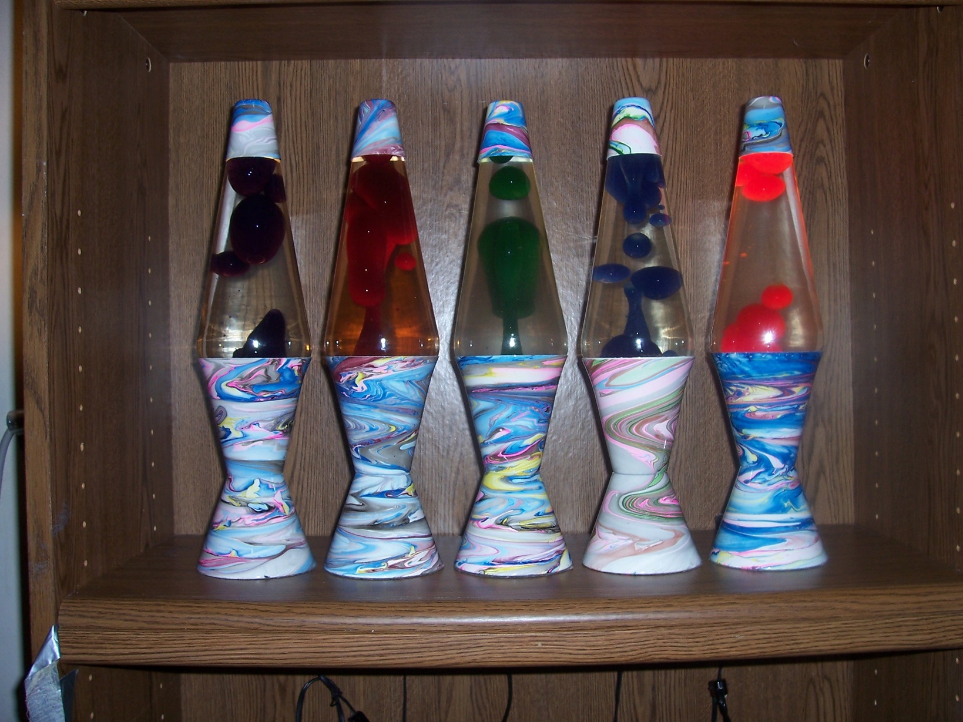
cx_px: 482
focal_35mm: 34
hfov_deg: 54.0
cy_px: 361
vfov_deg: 41.8
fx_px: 946
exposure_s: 1/60
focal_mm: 5.6
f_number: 2.7
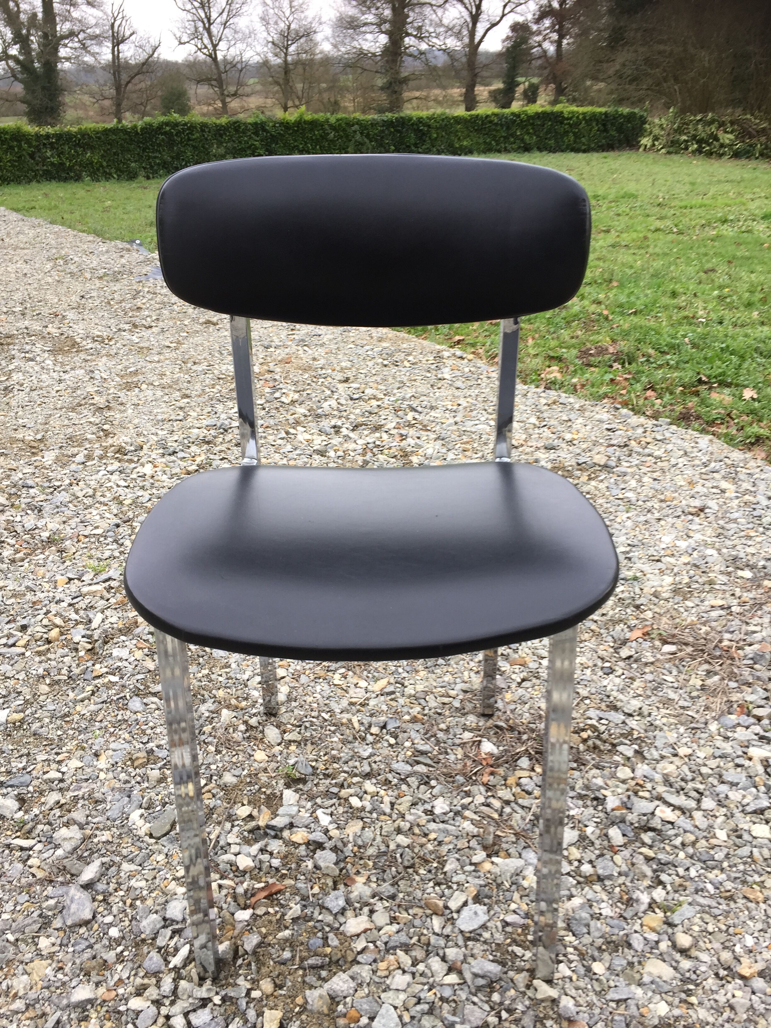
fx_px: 861
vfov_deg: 61.7
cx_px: 386
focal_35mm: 29
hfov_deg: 48.2
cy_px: 514
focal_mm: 4.15
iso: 32
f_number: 2.2
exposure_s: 1/100
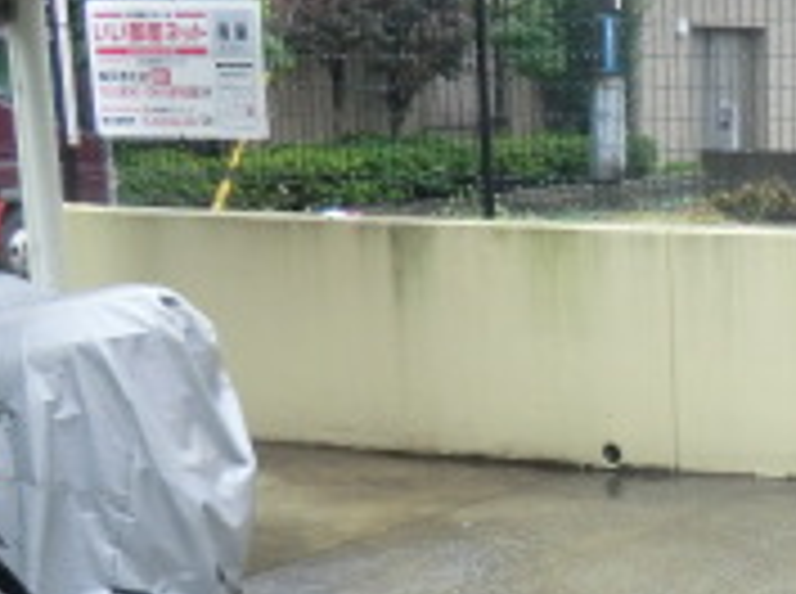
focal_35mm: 87
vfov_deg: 16.6
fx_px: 1997
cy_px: 558
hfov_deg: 20.2
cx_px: 1106
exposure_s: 1/60
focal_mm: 4.3
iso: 100
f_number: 3.2
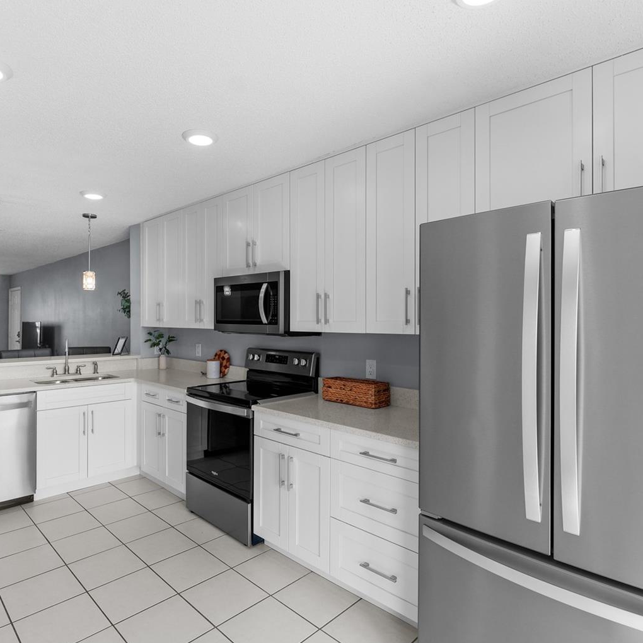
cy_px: 322
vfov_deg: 74.8
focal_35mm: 20
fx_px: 420
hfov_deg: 74.6
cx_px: 290
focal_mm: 15
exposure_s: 1/50
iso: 400
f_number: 8
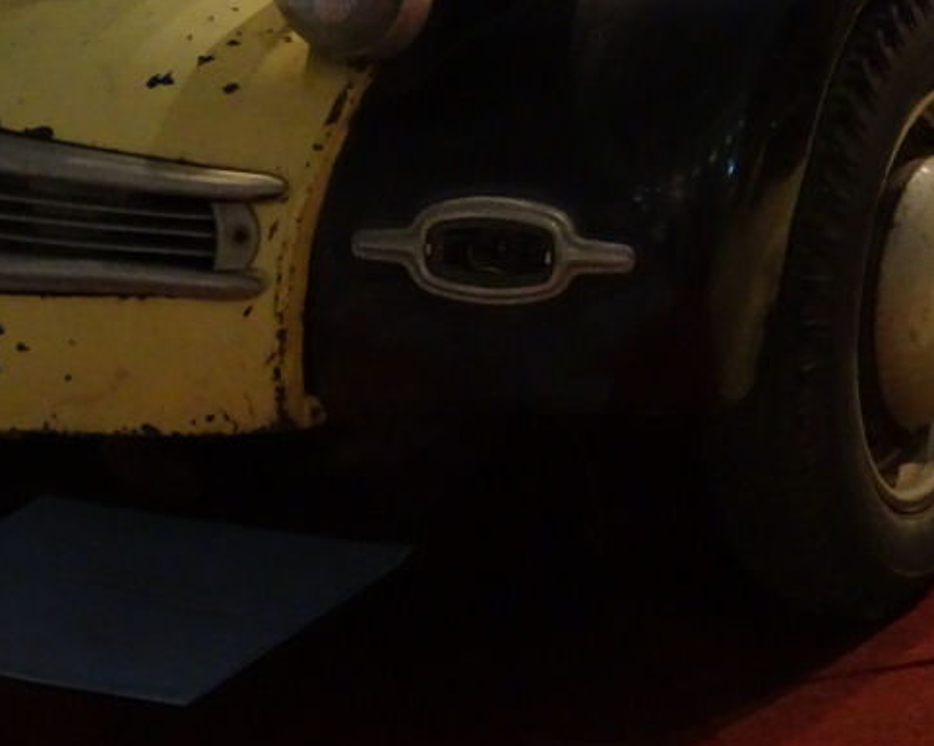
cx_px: 661
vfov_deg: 16.5
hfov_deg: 21.2
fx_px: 2486
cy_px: -78
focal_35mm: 90
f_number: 4
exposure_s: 1/15
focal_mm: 6.37
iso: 800
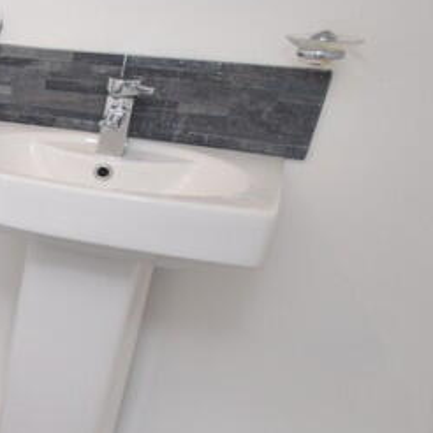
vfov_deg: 32.1
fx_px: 750
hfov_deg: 21.8
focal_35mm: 53
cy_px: 254
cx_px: -327
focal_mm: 10
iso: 400
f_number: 5.6
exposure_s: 1/125
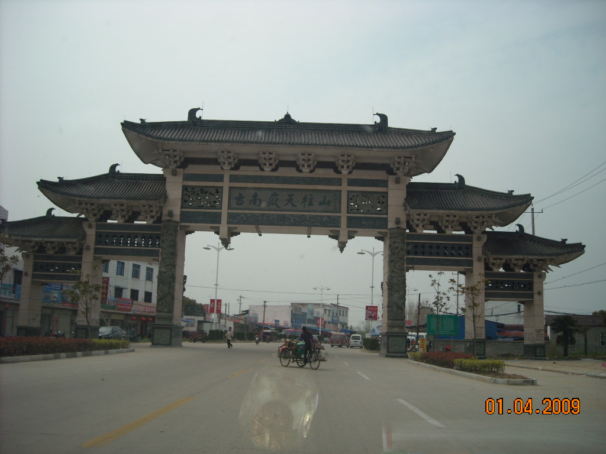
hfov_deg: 52.6
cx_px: 303
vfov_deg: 40.7
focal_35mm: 35
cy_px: 227
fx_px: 613
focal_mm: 5.7
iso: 64
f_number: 5.6
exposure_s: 1/419
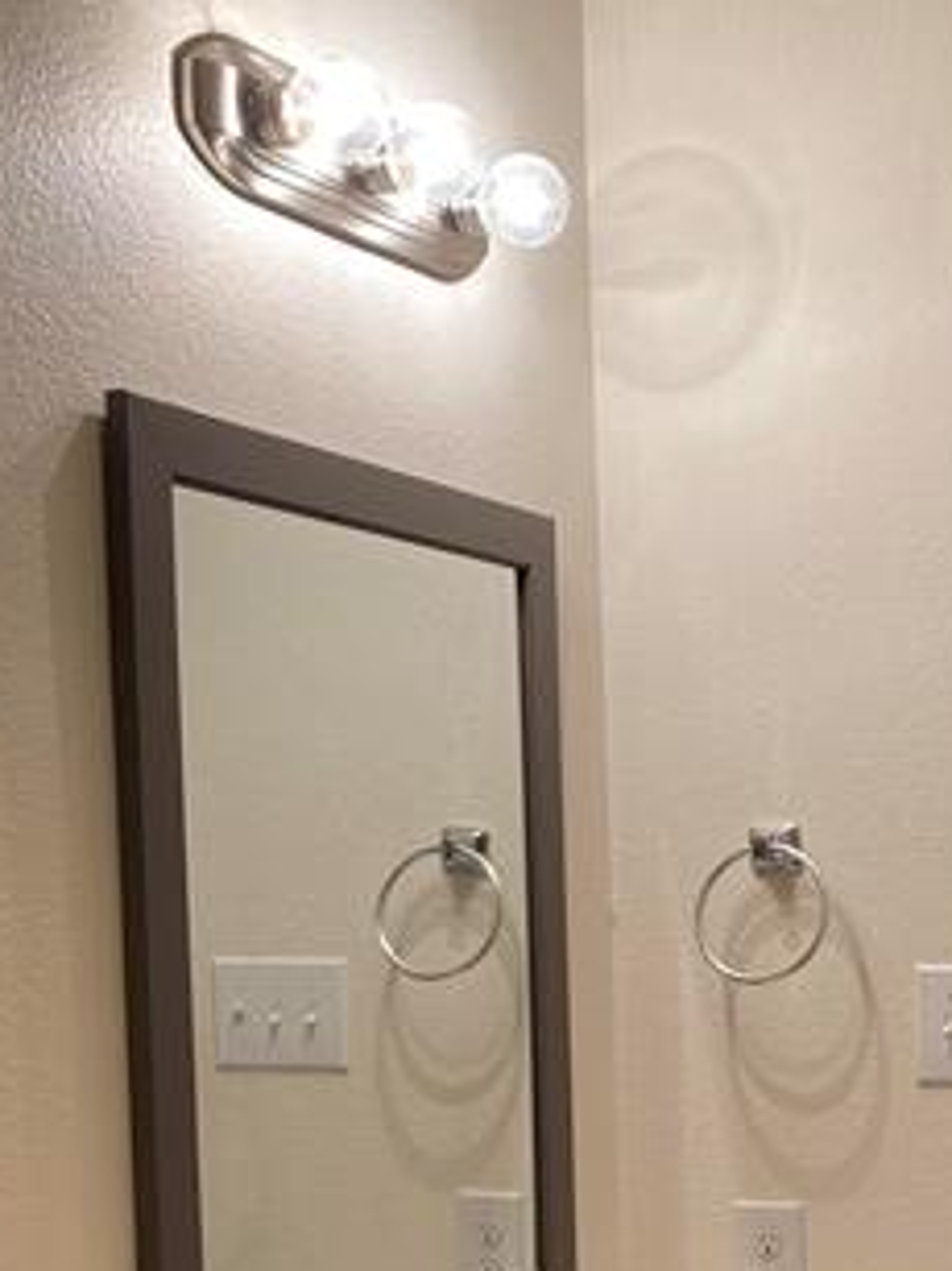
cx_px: 1010
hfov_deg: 21.6
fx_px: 2385
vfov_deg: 28.6
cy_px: 1159
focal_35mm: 65
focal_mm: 4.25
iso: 64
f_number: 1.8
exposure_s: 1/60
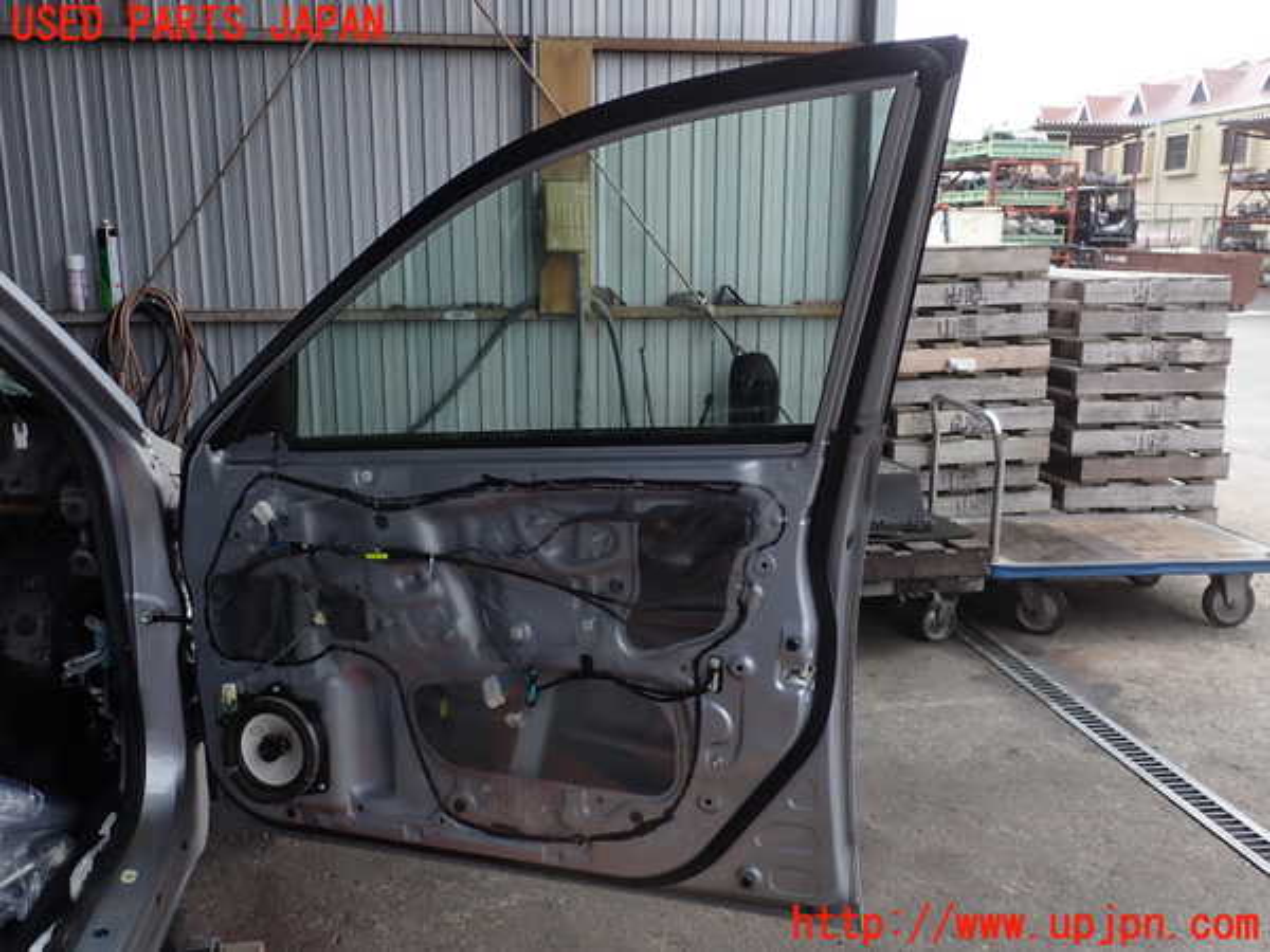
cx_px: 635
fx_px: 1101
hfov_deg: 60.0
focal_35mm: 30
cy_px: 476
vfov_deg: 46.8
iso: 100
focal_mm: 5.4
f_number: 3.2
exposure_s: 1/250
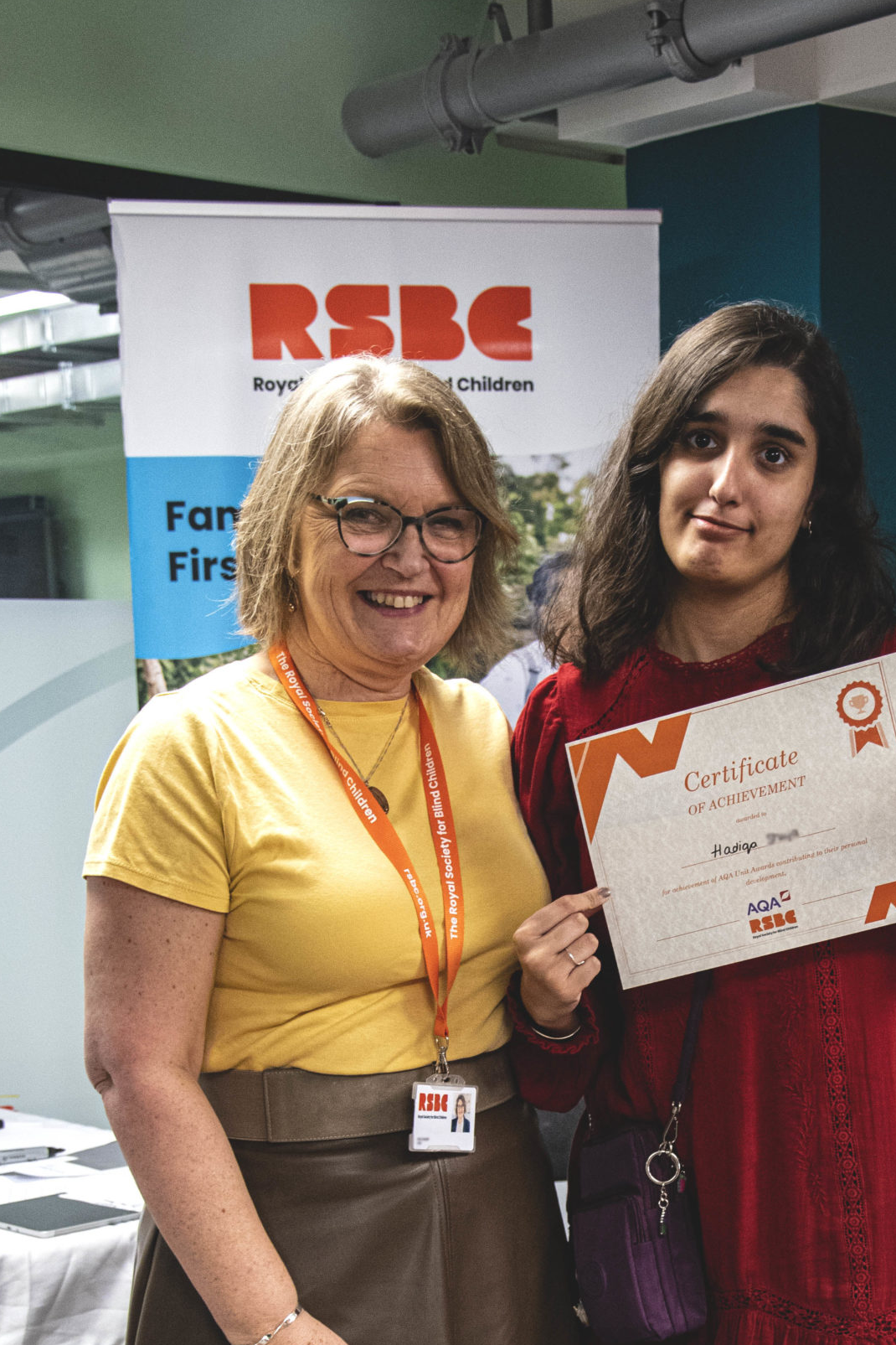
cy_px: 1068
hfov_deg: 20.3
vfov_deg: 29.4
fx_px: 2501
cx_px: 562
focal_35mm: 67
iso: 2000
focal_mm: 28
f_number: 4.5
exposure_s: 1/80
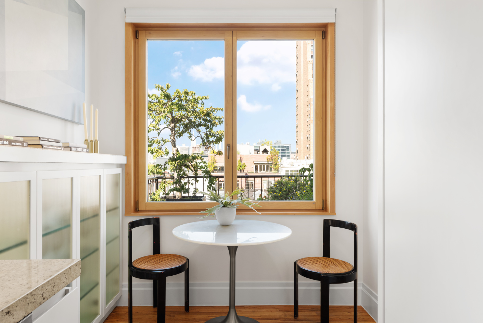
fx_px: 322
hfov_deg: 73.7
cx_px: 242
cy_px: 162
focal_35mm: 24
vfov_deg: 53.2
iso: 200
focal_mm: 24
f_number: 11
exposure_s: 1/8
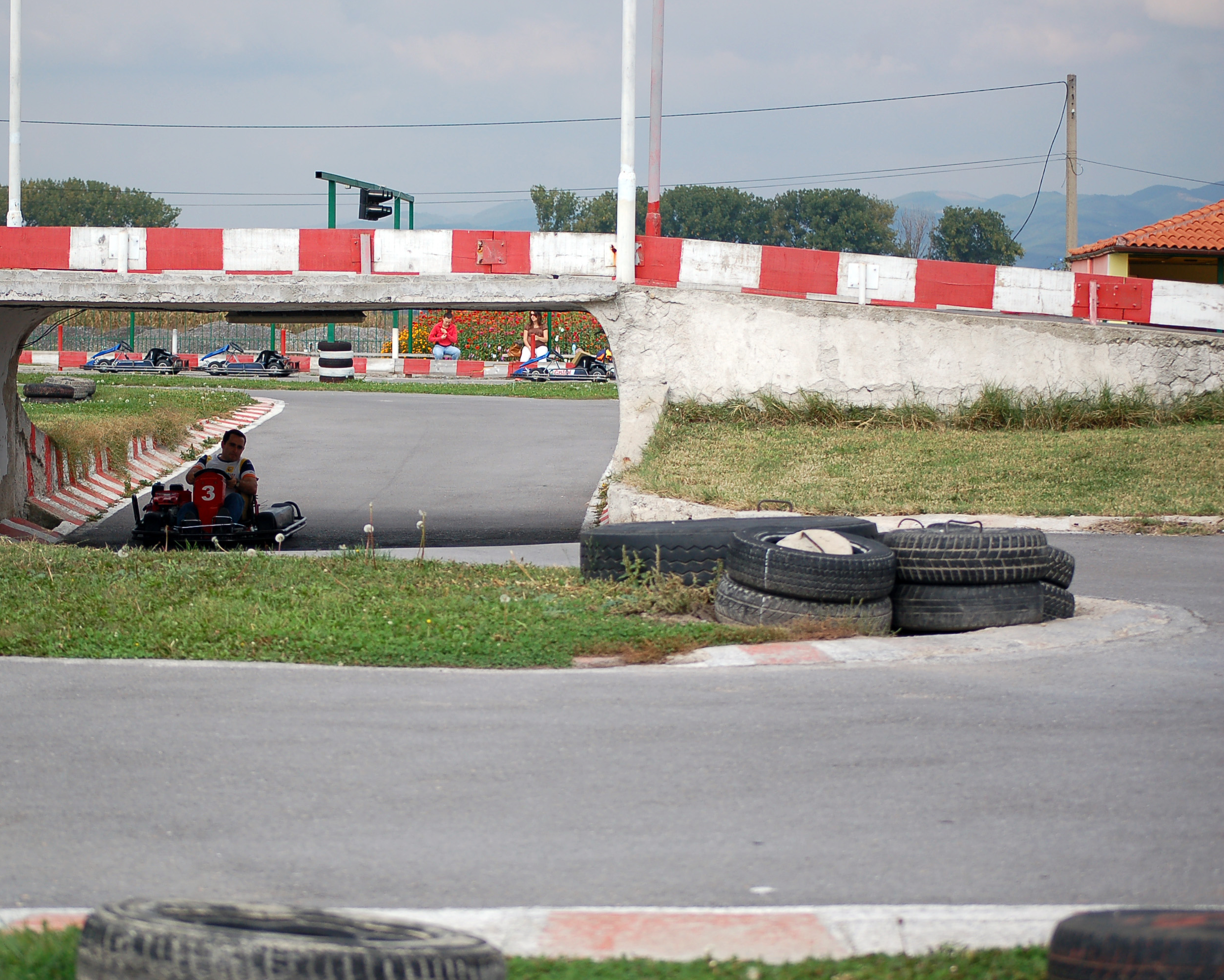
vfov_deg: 16.4
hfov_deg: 20.4
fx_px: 3390
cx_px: 486
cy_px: 491
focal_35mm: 94
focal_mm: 55
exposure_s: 1/1000
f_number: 4
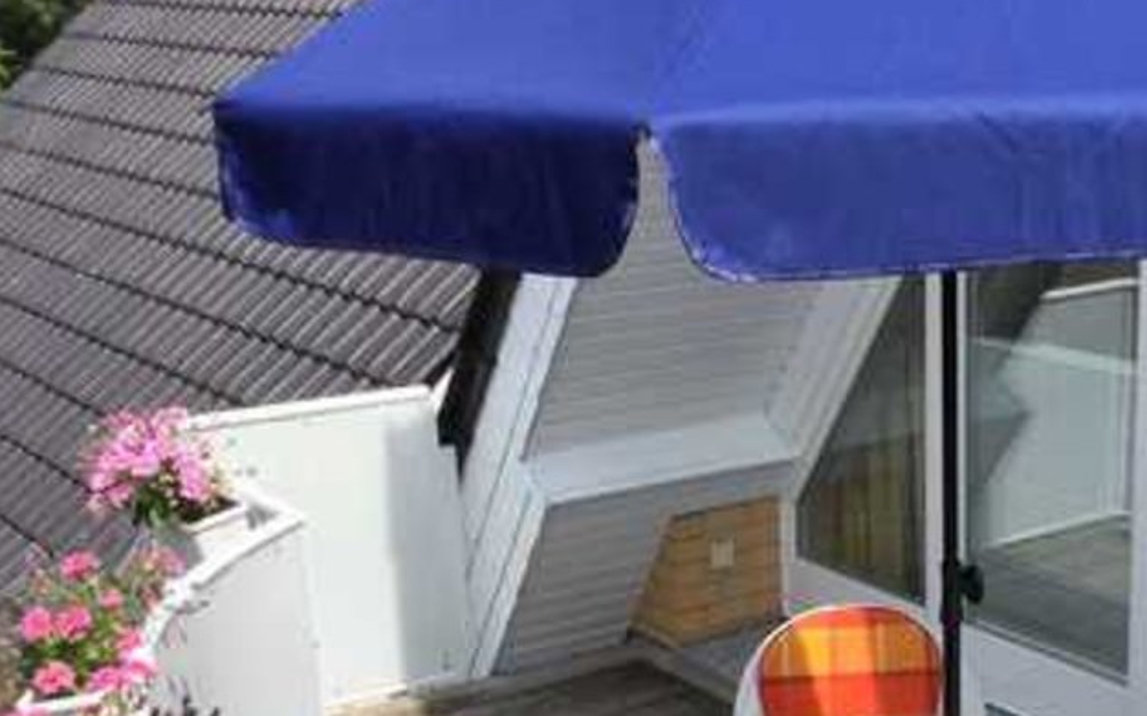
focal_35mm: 63
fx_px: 1969
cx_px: 847
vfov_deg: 20.3
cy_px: 593
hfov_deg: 31.9
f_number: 2.4
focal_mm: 3.3
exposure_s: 1/1359
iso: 25
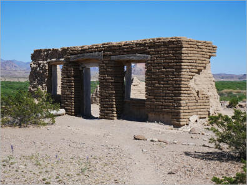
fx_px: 428
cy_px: 92
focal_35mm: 60
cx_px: 124
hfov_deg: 32.2
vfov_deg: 24.4
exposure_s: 1/400
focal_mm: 30
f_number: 10
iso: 200
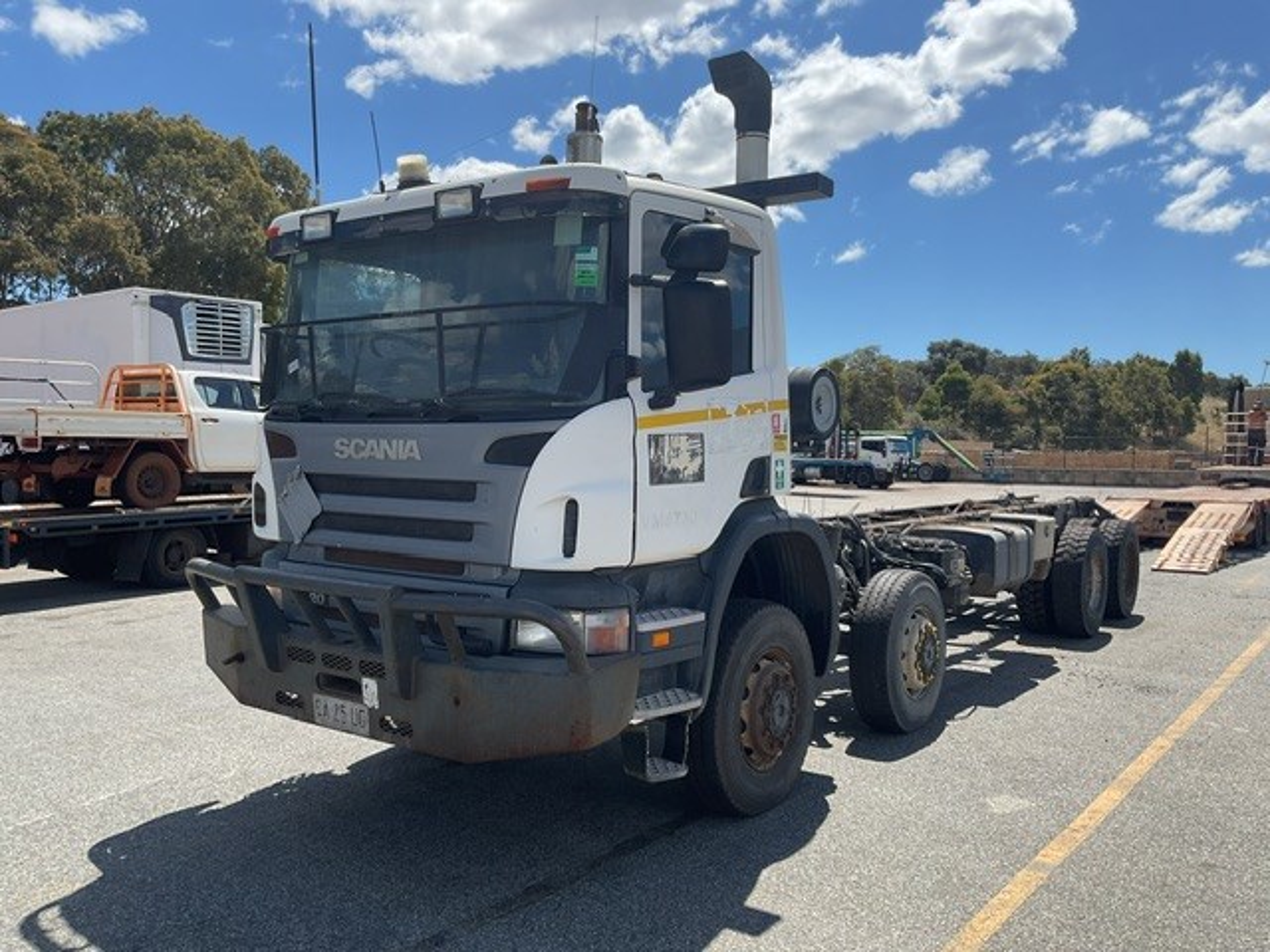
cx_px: 635
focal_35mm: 29
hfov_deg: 61.7
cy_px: 476
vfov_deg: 48.2
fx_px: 1064
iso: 16
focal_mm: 3
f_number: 1.8
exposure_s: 1/2141
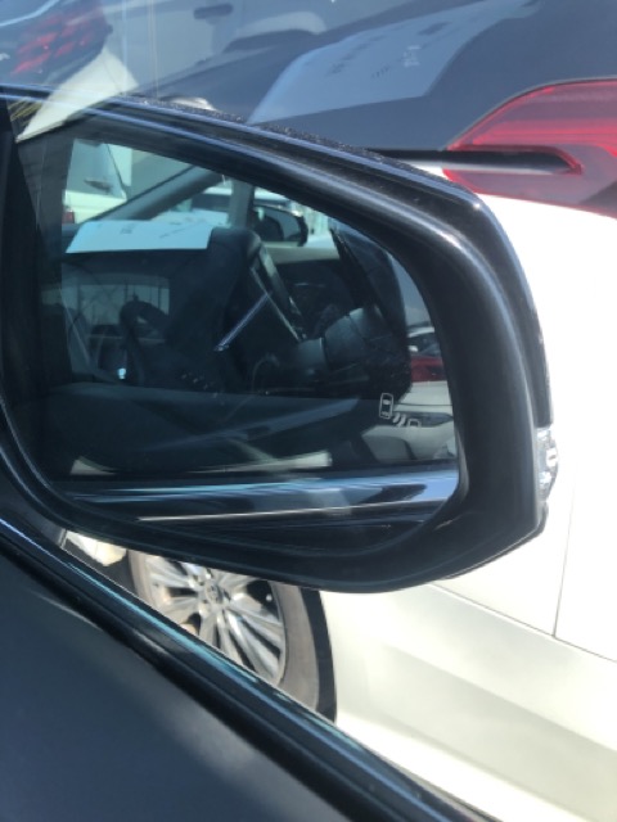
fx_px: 665
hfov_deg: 49.7
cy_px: 411
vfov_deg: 63.4
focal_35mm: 28
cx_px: 308
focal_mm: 3.99
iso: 20
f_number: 1.8
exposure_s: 1/375
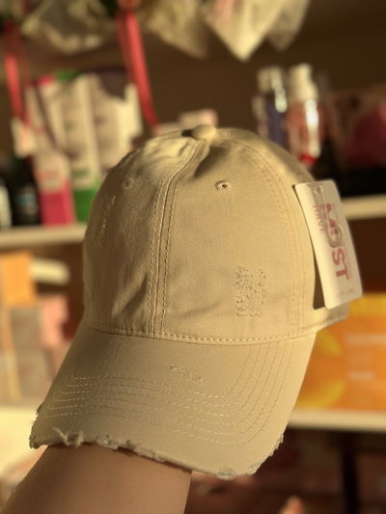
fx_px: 713
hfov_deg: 30.3
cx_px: 193
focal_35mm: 48
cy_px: 257
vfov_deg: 39.6
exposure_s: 1/1357
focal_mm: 6.86
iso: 80
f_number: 1.78
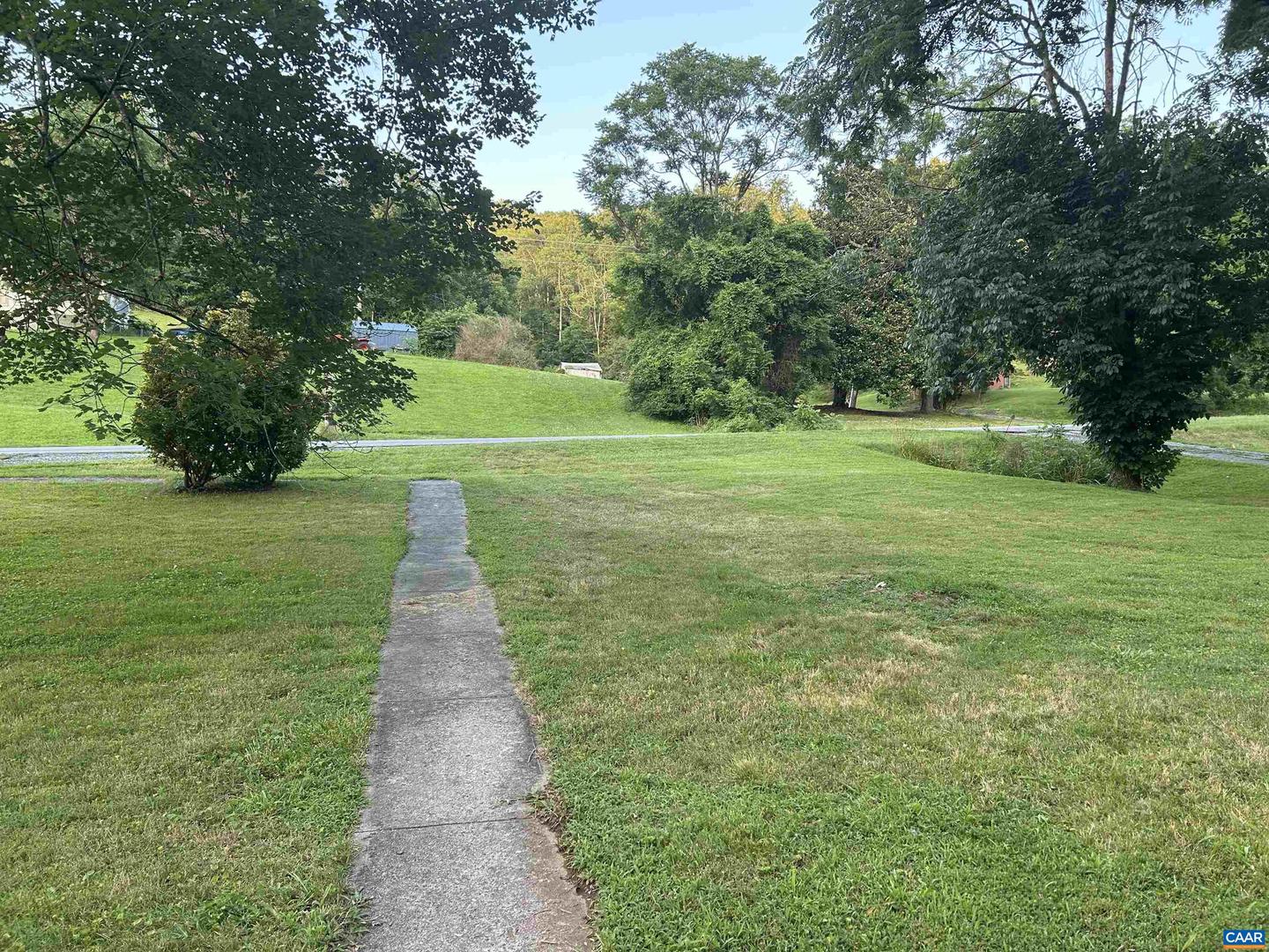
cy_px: 476
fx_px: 953
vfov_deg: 53.1
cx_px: 634
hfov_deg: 67.3
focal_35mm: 26
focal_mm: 5.7
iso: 64
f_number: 1.5
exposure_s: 1/139
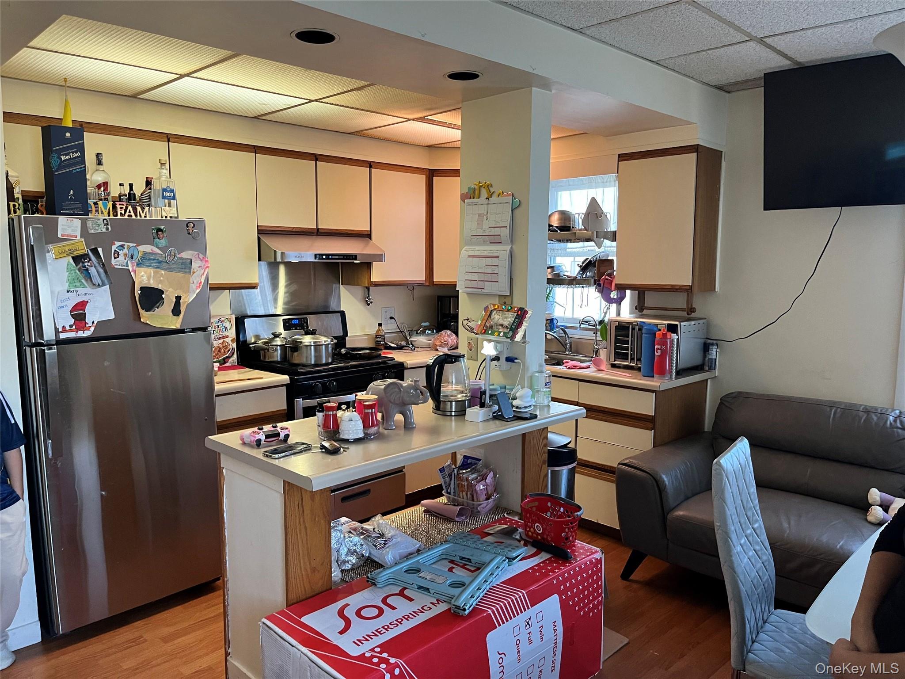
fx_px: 680
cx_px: 452
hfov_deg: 67.3
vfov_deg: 53.1
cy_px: 340
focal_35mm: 26
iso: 250
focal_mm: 5.1
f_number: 1.6
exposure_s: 1/60
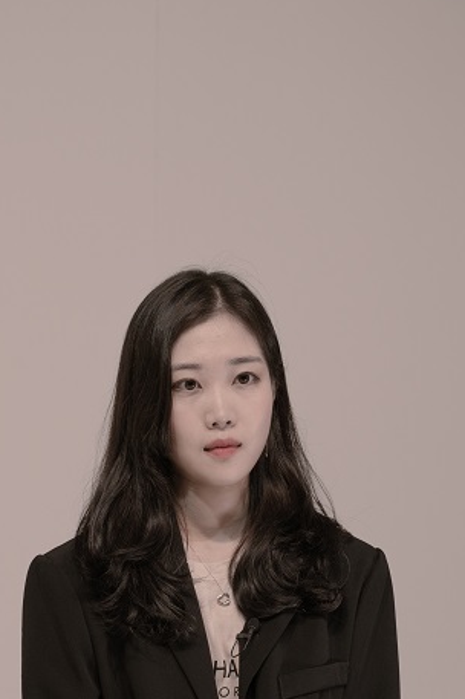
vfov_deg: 17.7
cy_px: 500
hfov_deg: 11.9
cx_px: 141
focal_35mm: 115
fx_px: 2231
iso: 1600
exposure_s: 1/125
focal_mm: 75
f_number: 7.1
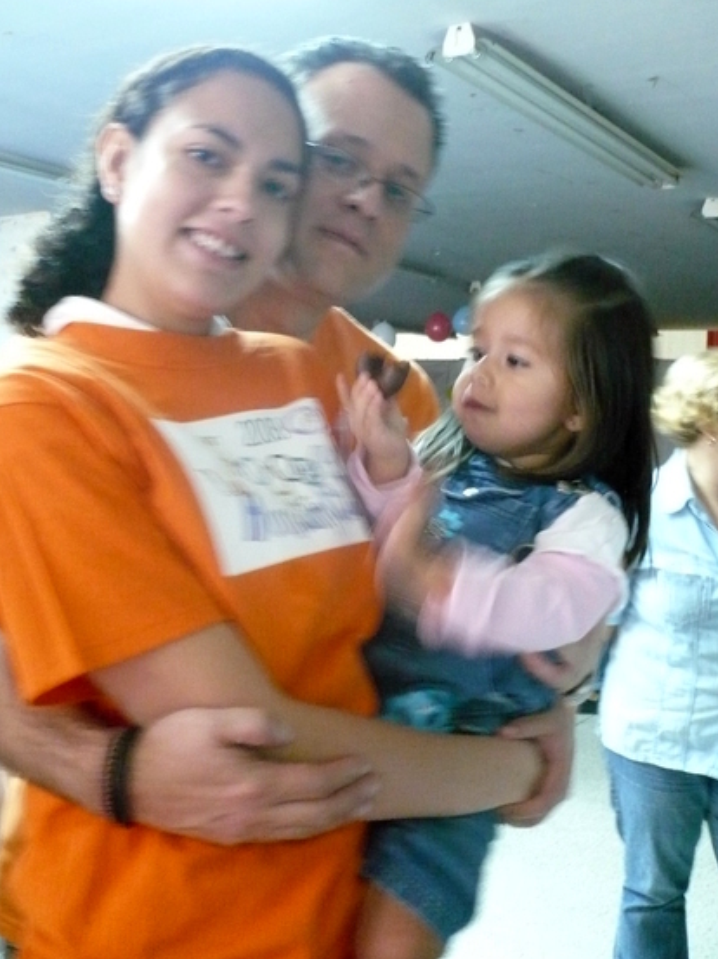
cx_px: 342
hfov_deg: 37.7
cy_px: 449
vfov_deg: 49.0
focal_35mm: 38
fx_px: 1052
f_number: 2.8
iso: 800
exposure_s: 1/6
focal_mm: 5.8
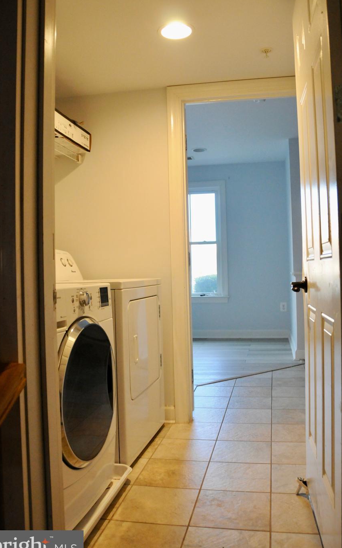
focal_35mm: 31
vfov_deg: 61.2
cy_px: 254
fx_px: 462
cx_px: 188
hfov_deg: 40.5
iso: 1600
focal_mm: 18
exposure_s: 1/100
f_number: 3.5
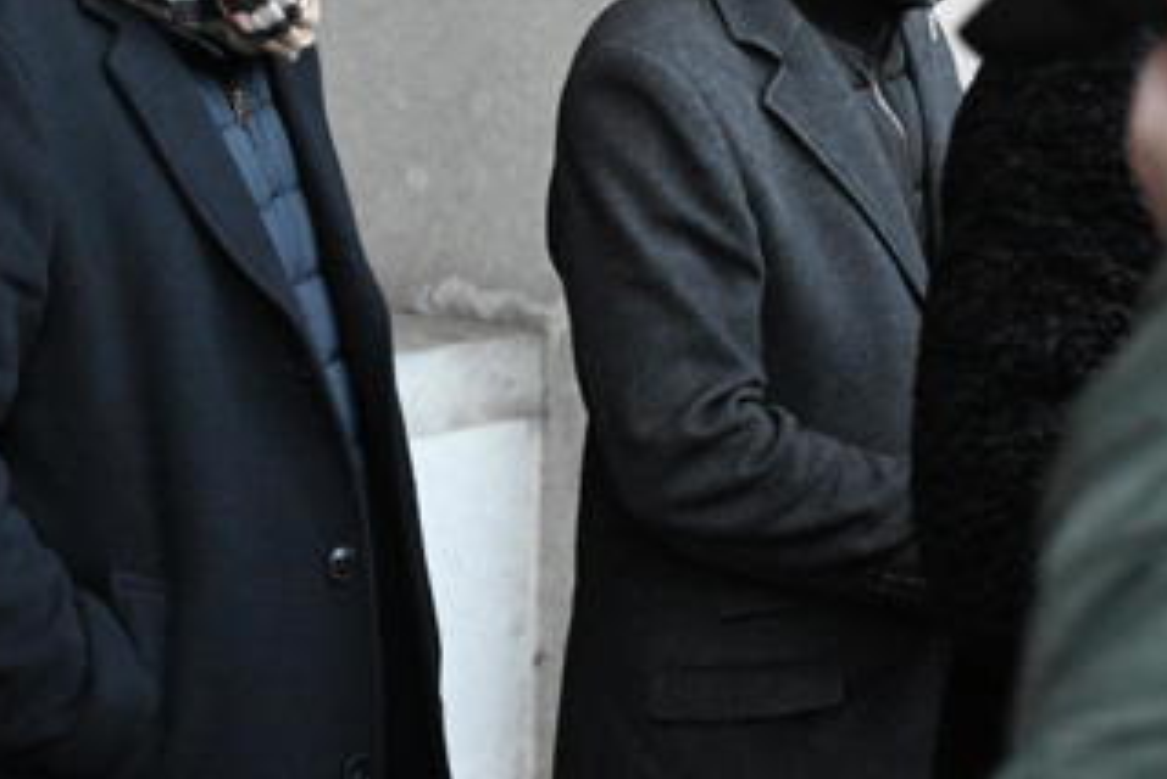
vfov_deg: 16.9
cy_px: 132
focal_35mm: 80
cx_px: 285
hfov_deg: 25.0
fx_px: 2594
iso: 16000
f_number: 4.5
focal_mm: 37
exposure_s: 1/320
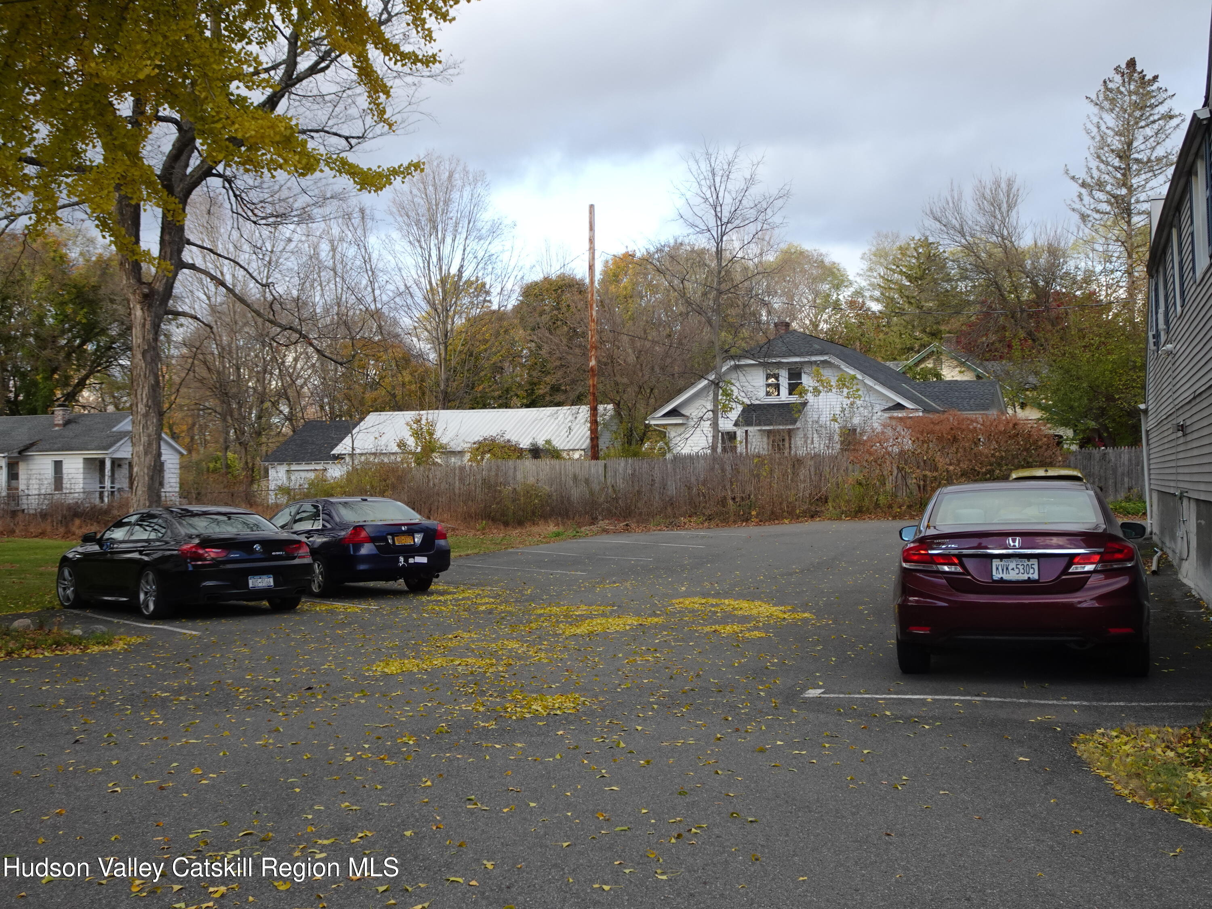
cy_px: 454
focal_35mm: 36
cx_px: 606
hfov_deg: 51.4
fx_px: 1260
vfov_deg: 39.7
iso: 80
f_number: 4
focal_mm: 6.08
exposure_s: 1/125
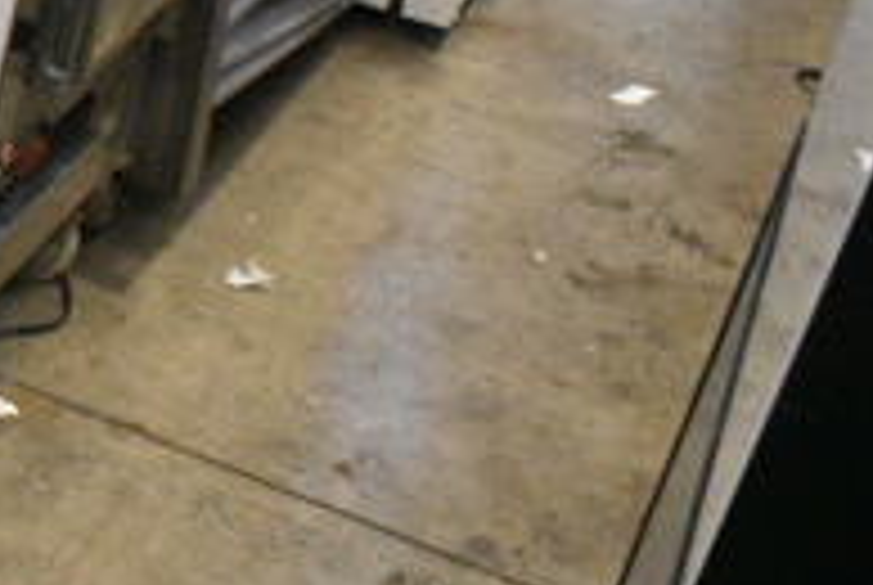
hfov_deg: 20.1
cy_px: 153
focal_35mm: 85
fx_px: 2064
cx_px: -482
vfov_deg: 16.1
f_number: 6.3
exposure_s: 1/250
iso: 6400
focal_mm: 18
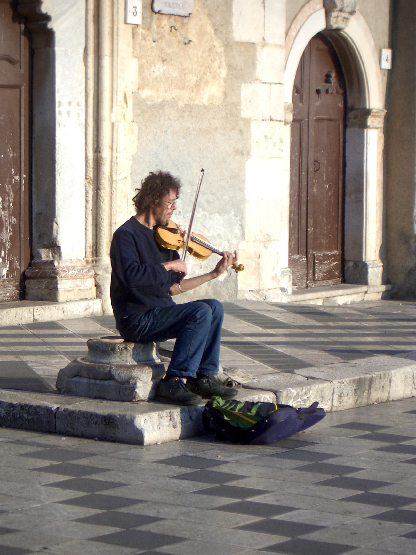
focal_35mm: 105
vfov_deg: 18.7
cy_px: 278
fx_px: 1682
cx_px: 208
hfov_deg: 14.1
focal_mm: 17.4
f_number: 4.8
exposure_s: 1/500
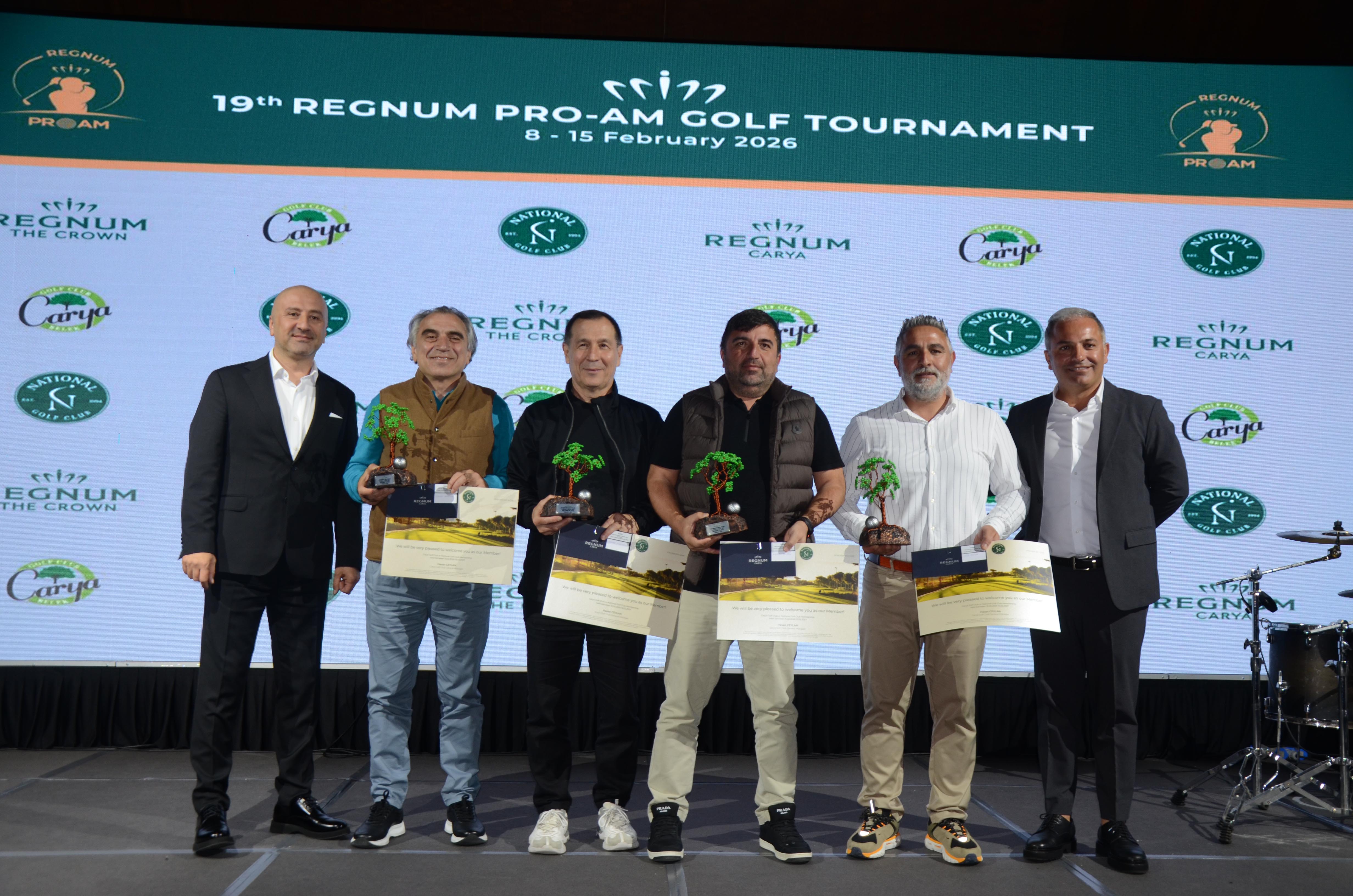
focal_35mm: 36
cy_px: 448
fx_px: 1350
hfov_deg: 53.2
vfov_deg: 36.7
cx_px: 676
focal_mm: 24
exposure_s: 1/60
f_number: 3.8
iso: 320
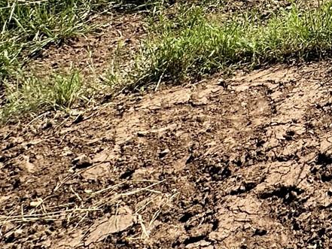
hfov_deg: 19.7
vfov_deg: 16.8
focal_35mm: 65
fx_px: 624
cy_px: -251
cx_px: 632
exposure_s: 1/2092
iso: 50
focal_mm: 2.22
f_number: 2.2
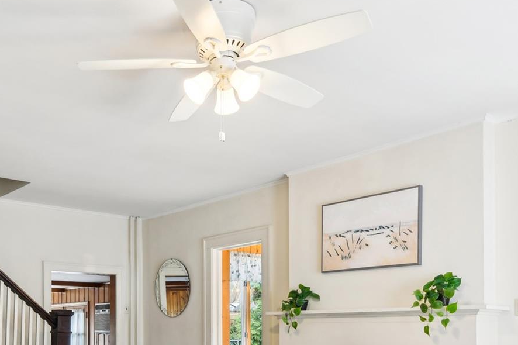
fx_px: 532
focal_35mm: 37
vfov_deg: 33.6
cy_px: 325
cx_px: 185
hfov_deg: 51.2
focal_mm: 16
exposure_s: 1/10
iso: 320
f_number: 8
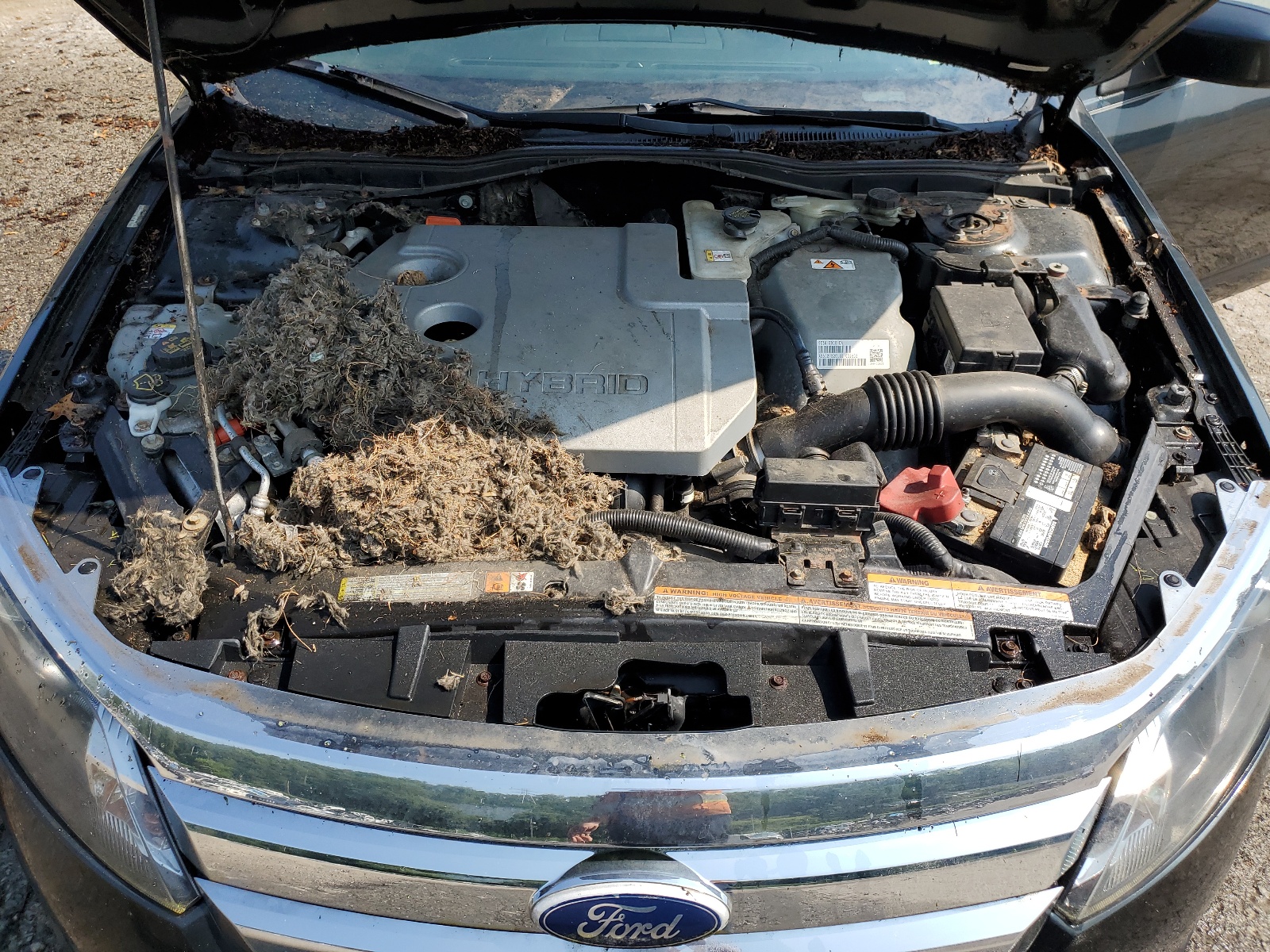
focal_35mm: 26
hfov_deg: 67.3
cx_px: 635
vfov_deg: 53.1
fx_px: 954
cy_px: 476
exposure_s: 1/2000
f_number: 1.5
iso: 50
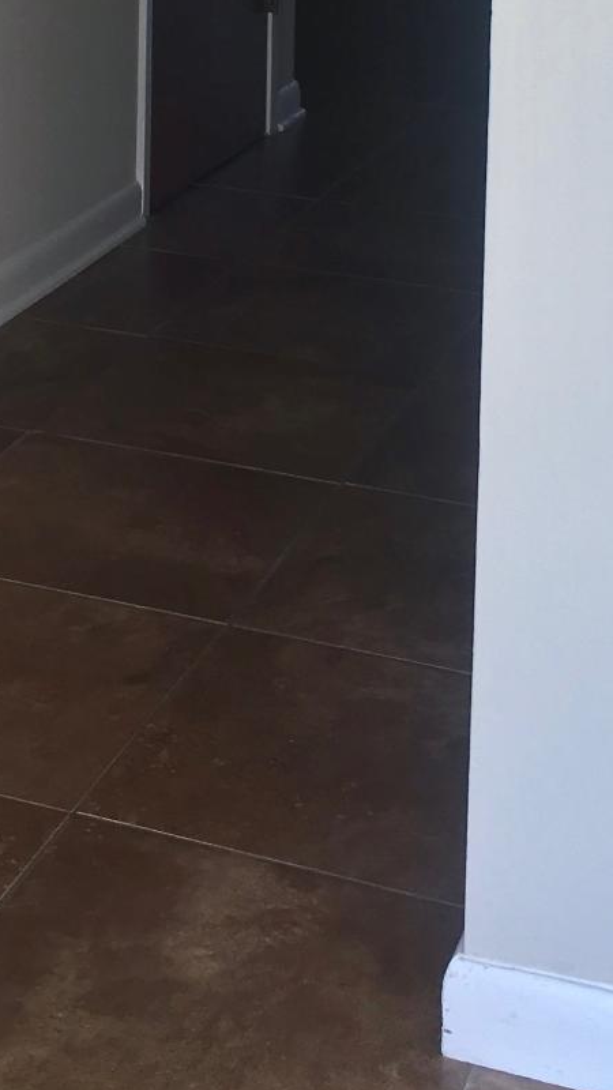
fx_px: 2283
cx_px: 76
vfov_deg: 25.0
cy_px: -105
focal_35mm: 79
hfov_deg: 15.1
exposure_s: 1/120
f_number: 2.2
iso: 25
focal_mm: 4.15
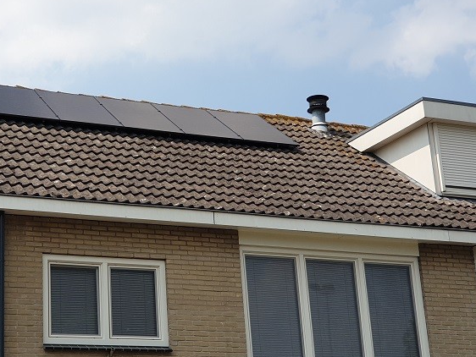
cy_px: 140
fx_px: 1018
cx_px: 157
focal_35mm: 74
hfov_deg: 26.2
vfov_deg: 19.9
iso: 100
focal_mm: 6
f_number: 2.4
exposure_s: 1/853
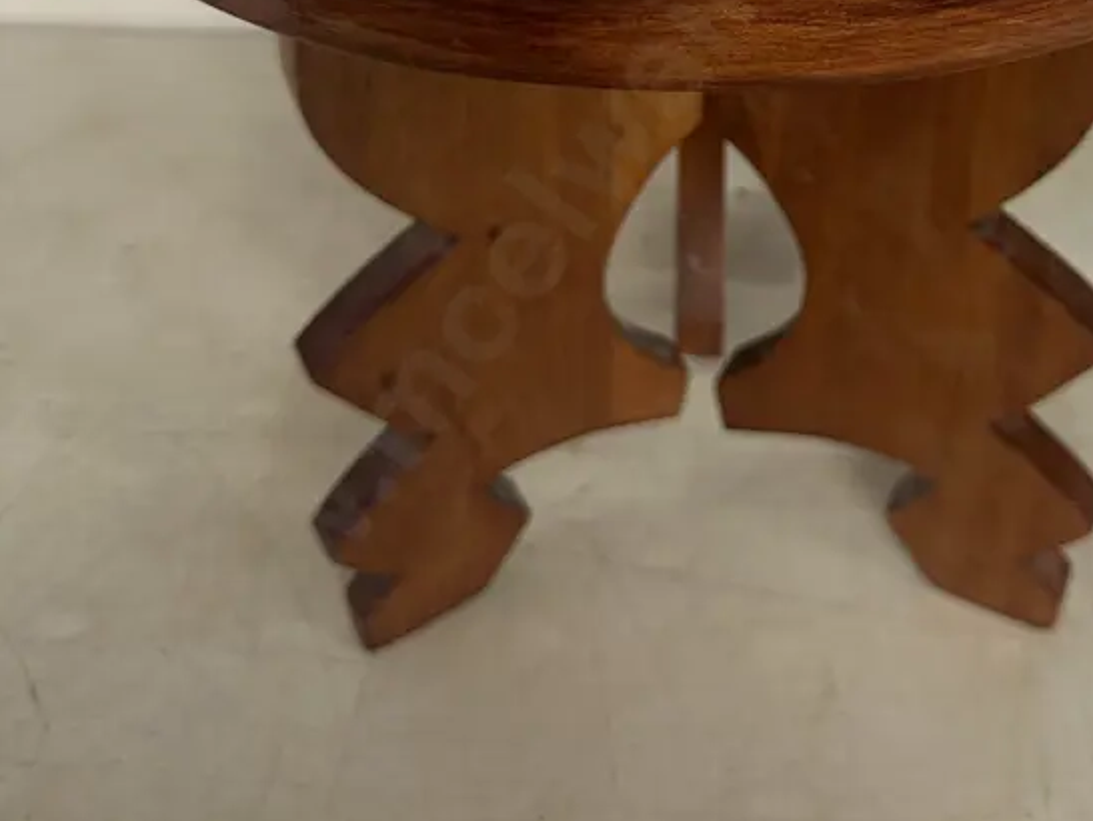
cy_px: -62
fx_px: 1421
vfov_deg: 29.3
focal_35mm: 45
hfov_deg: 41.3
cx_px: 767
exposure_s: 1/50
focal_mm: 6.86
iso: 125
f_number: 1.78
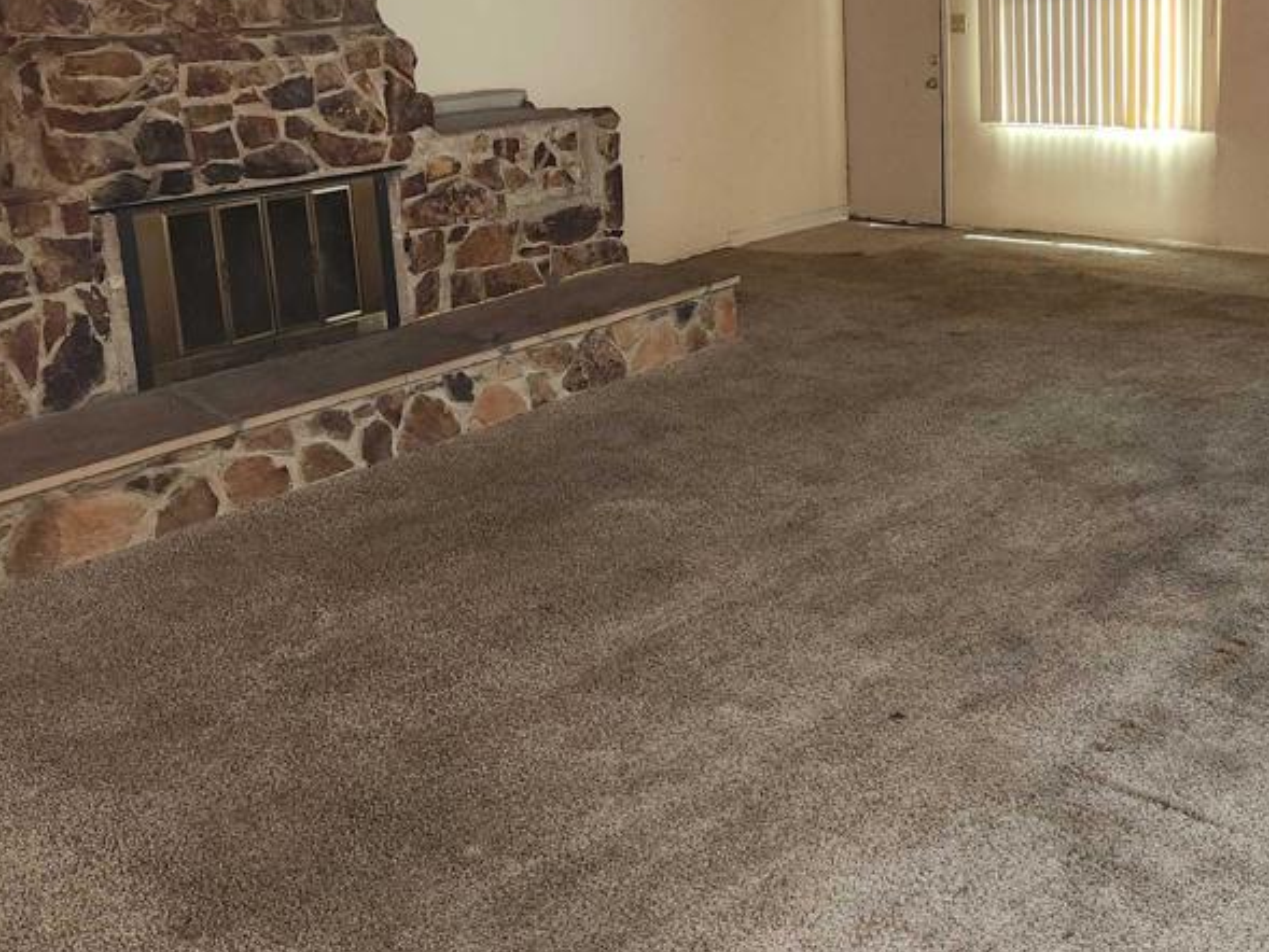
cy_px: 276
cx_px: 836
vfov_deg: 35.4
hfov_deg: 46.1
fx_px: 1467
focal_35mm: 40
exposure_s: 1/30
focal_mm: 5.4
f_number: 1.8
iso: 100
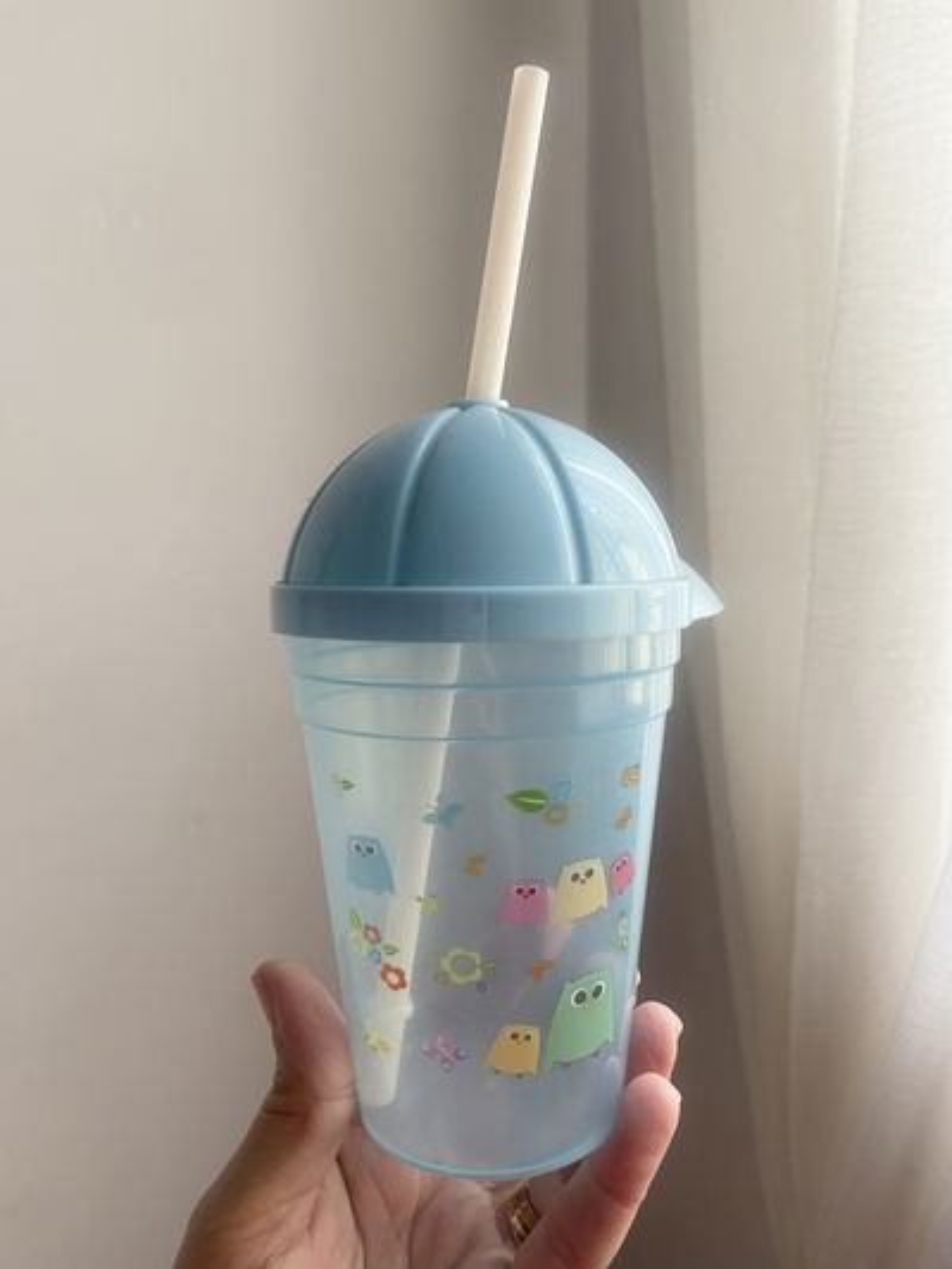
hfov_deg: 53.1
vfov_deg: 67.3
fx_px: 953
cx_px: 476
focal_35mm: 26
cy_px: 634
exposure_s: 1/50
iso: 64
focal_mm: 4.25
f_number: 1.8
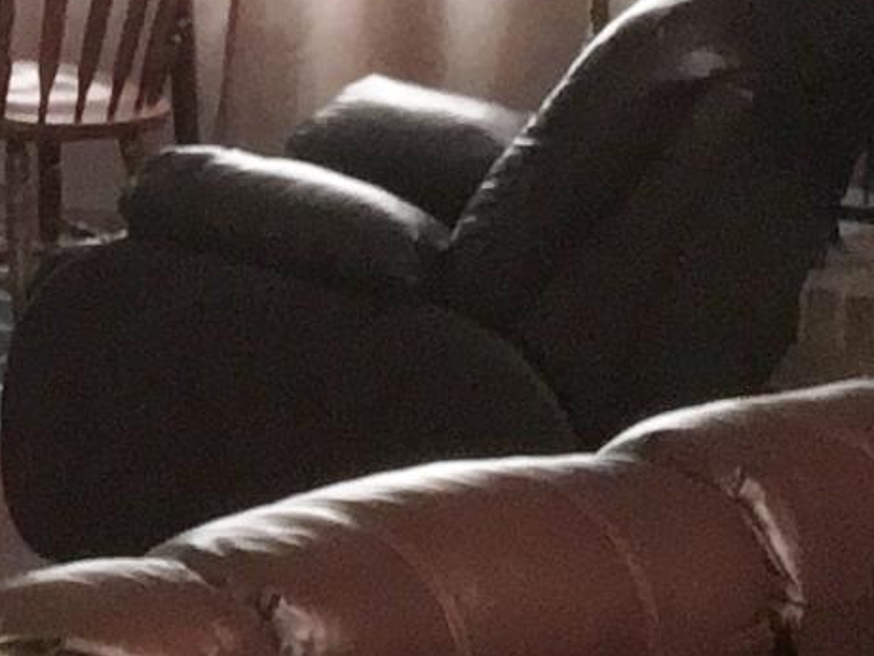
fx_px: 4772
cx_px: -684
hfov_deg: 9.9
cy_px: -230
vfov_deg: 7.8
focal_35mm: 189
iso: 200
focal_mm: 4.15
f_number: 2.2
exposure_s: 1/20
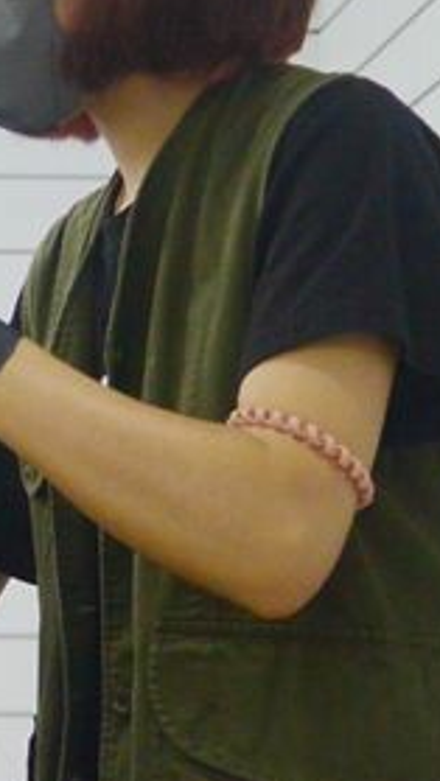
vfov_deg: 14.6
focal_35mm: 147
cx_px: -151
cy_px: 360
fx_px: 3048
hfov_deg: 8.1
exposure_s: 1/250
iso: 400
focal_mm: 18.5
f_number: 2
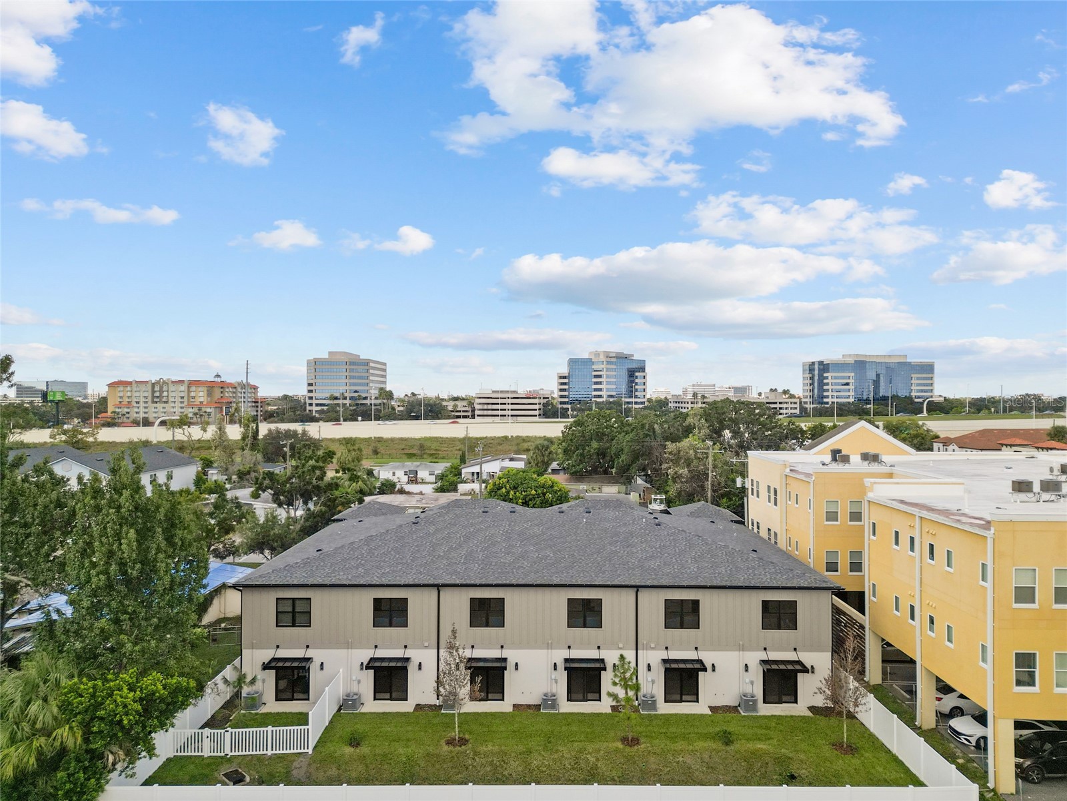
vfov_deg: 56.8
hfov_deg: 71.6
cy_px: 400
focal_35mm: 24
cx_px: 534
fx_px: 740
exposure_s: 1/25
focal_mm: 6.72
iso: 110
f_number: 1.7
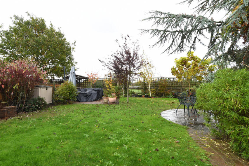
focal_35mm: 18
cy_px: 84
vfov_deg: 67.4
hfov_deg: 89.2
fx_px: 125
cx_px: 104
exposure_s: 1/250
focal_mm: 15
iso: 800
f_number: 10
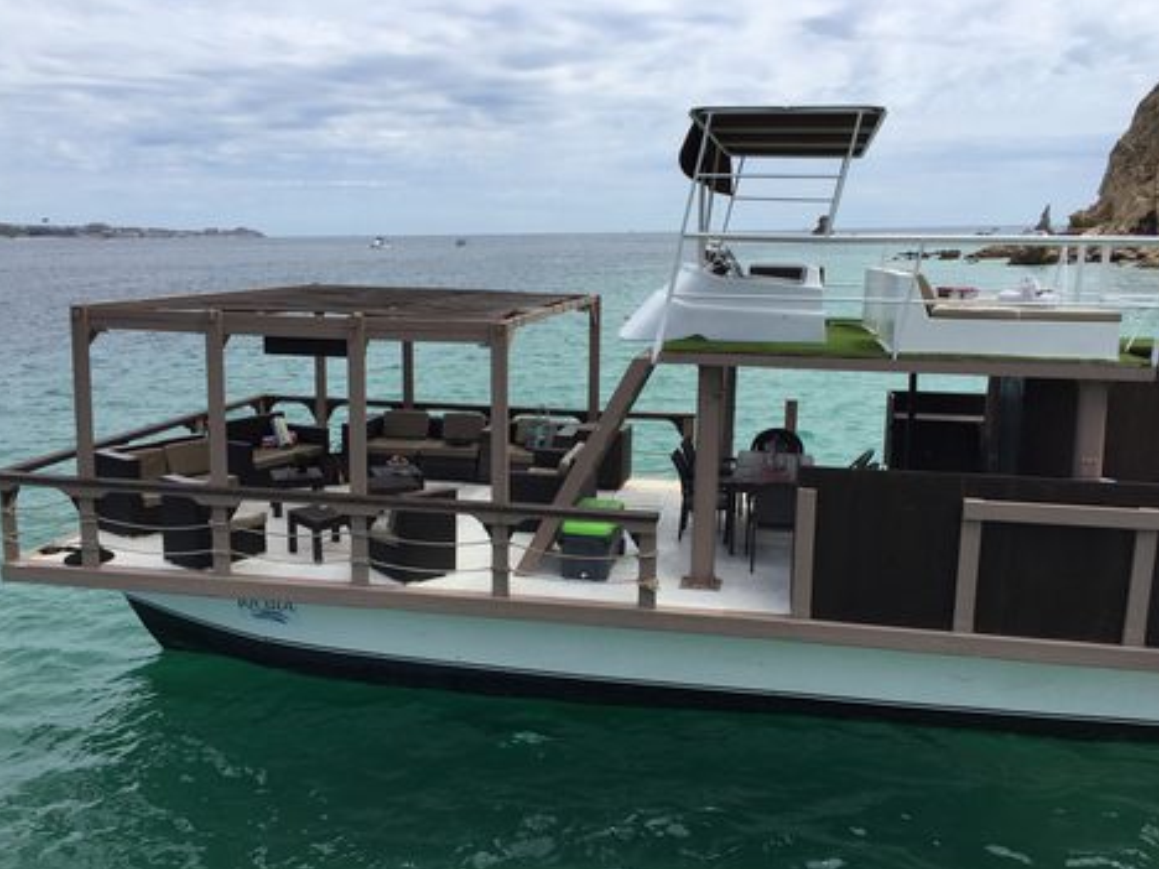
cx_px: 589
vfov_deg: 45.4
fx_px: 1038
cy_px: 439
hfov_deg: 58.3
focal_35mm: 31
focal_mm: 4.15
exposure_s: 1/2475
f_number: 2.2
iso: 32
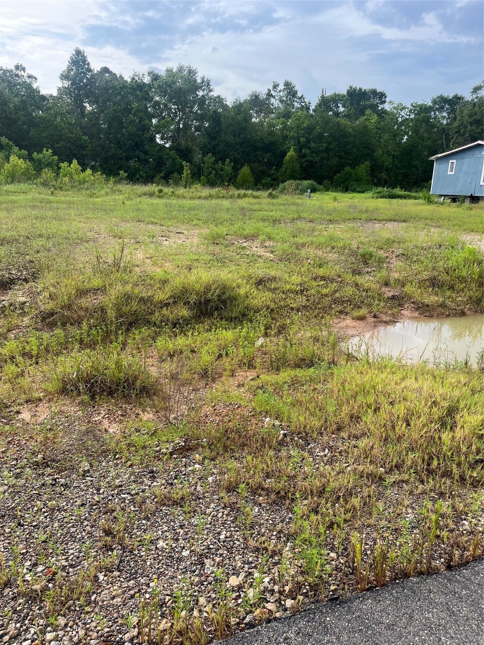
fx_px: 485
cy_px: 322
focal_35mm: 26
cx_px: 242
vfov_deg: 67.3
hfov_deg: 53.1
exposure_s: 1/1212
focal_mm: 5.1
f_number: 1.6
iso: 50
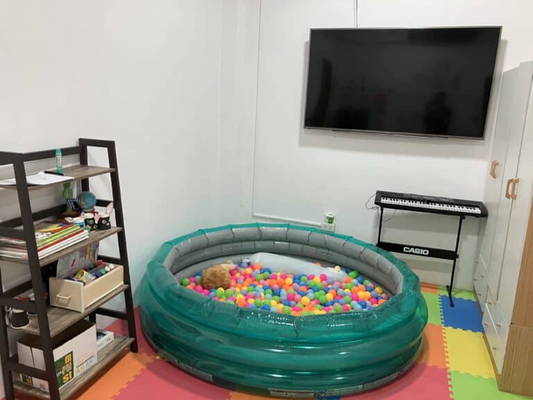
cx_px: 266
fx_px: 431
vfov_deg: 49.7
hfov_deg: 63.4
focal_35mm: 28
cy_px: 200
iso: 200
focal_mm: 3.99
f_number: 1.8
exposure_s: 1/60
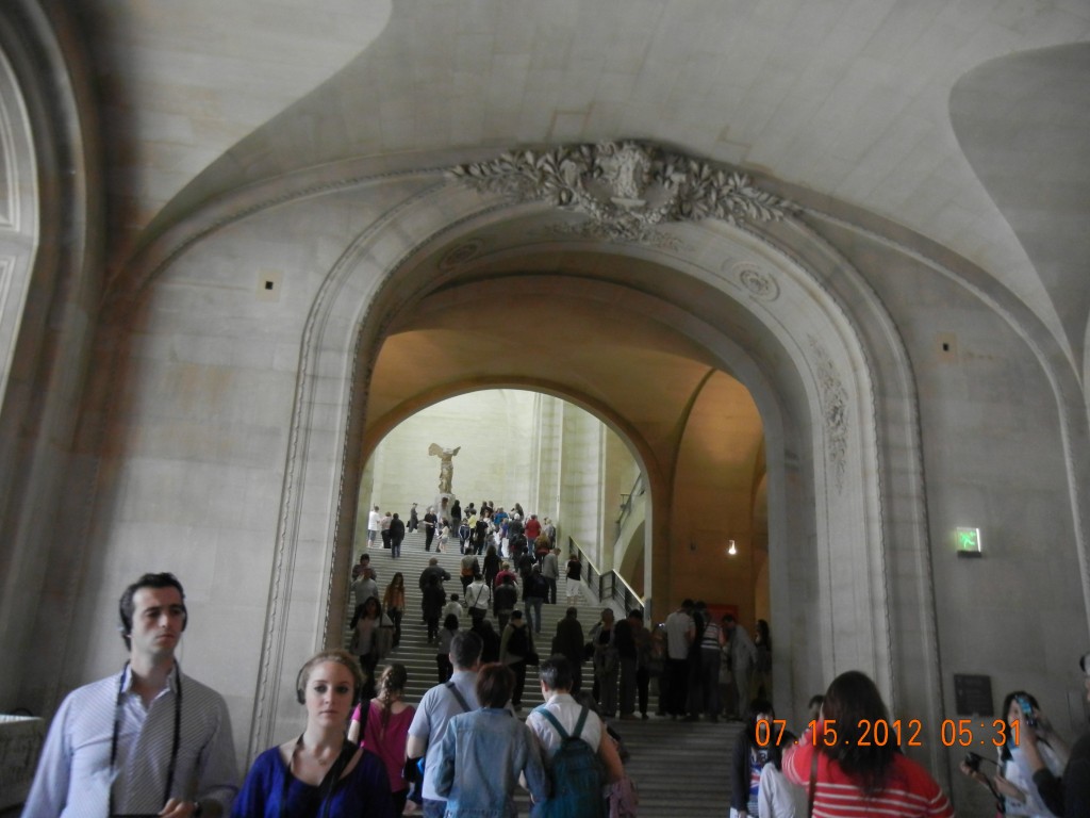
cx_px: 545
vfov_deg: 46.8
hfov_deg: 60.0
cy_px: 409
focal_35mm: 30
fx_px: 945
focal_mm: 5.4
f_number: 3.5
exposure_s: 1/7.3
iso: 200
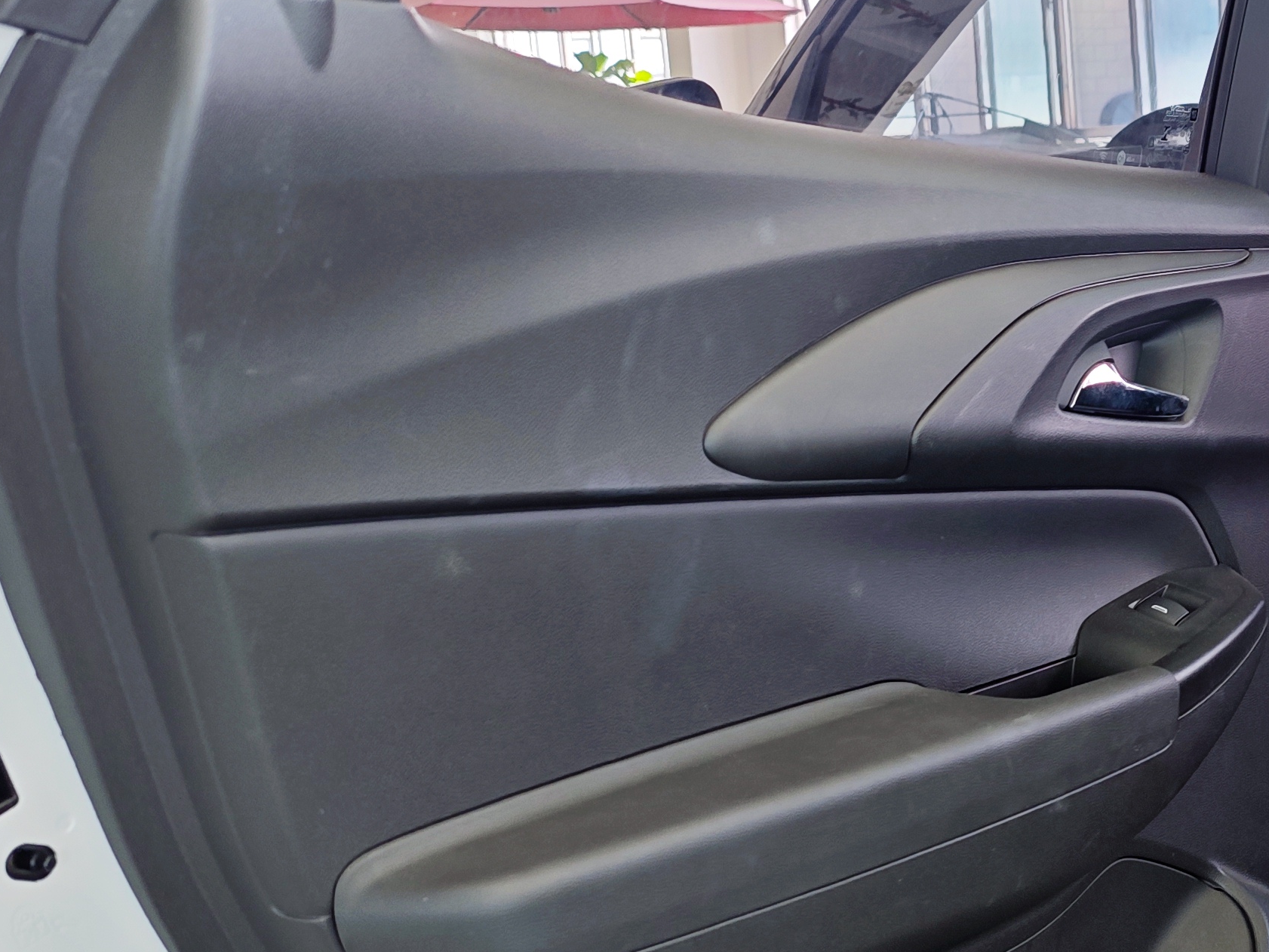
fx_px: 2053
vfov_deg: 26.1
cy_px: 470
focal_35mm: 56
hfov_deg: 31.2
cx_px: 1331
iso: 100
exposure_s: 1/74.7
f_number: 1.6
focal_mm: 6.55
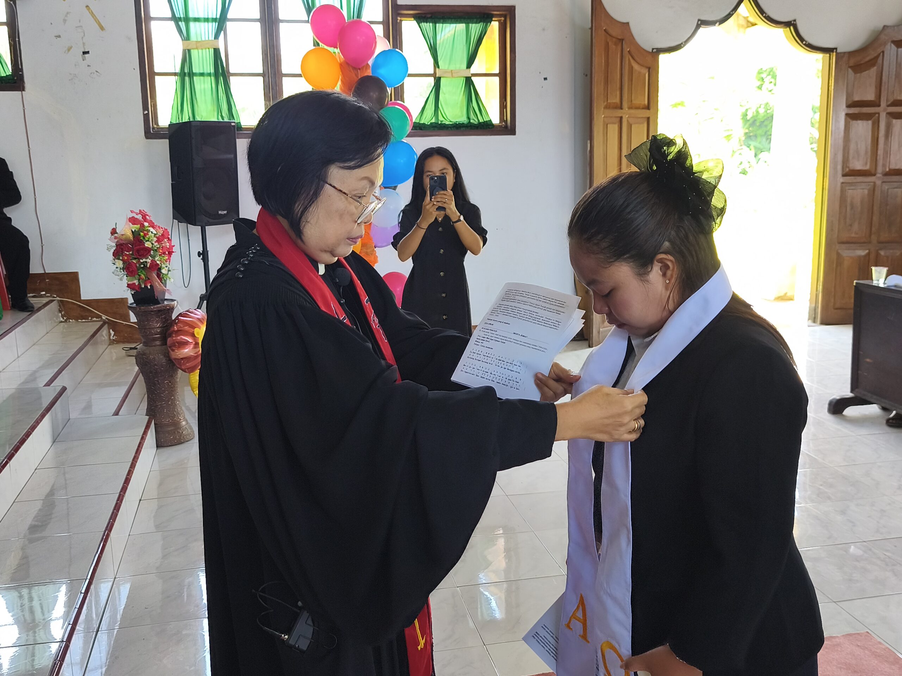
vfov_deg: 44.2
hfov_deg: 56.8
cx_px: 451
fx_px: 834
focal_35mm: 32
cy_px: 338
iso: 400
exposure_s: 1/99.9
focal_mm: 6.18
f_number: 1.65
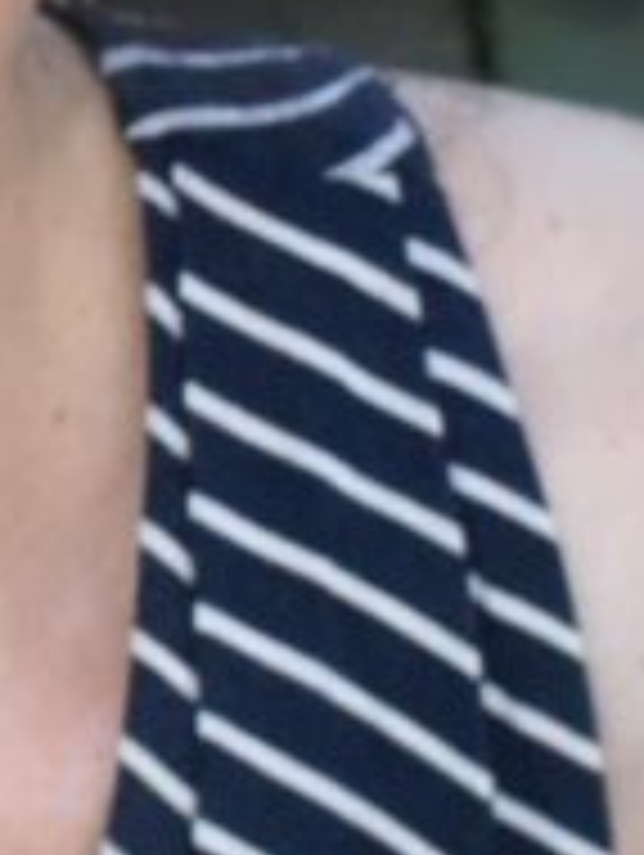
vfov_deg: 8.4
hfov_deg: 6.3
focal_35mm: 233
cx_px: -498
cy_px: -189
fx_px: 5767
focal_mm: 30
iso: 100
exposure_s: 1/125
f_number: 5.6
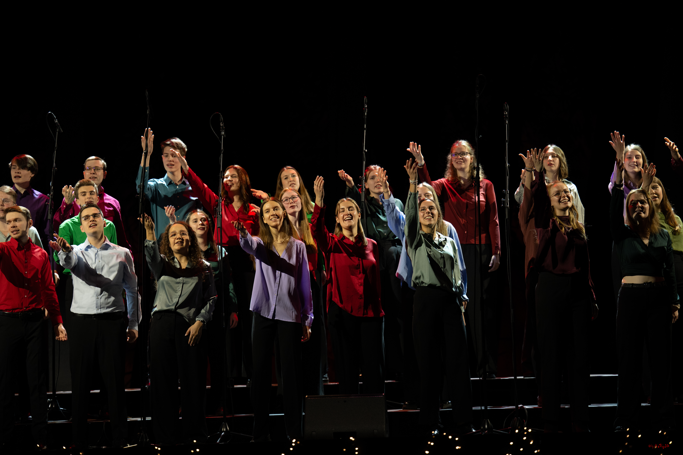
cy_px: 228
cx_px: 342
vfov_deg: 13.4
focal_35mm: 102
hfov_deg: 20.0
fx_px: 1935
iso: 1000
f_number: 3.2
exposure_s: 1/500
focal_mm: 102
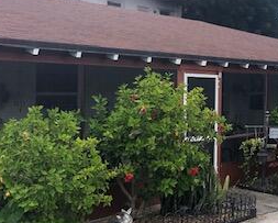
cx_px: 266
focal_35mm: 69
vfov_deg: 22.2
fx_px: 568
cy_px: 91
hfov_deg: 26.3
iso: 20
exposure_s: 1/1012
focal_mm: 4
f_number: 1.8
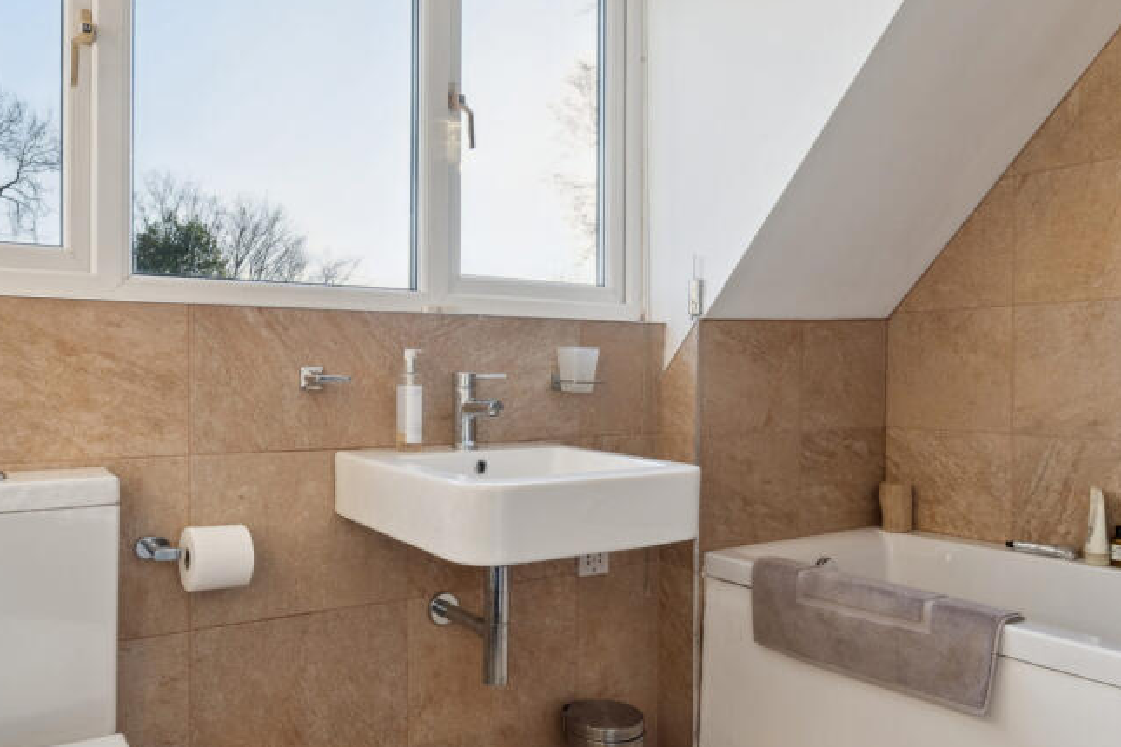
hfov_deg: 66.6
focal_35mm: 27
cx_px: 434
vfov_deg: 47.9
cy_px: 393
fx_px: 841
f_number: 8
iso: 400
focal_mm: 16
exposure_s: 1/80
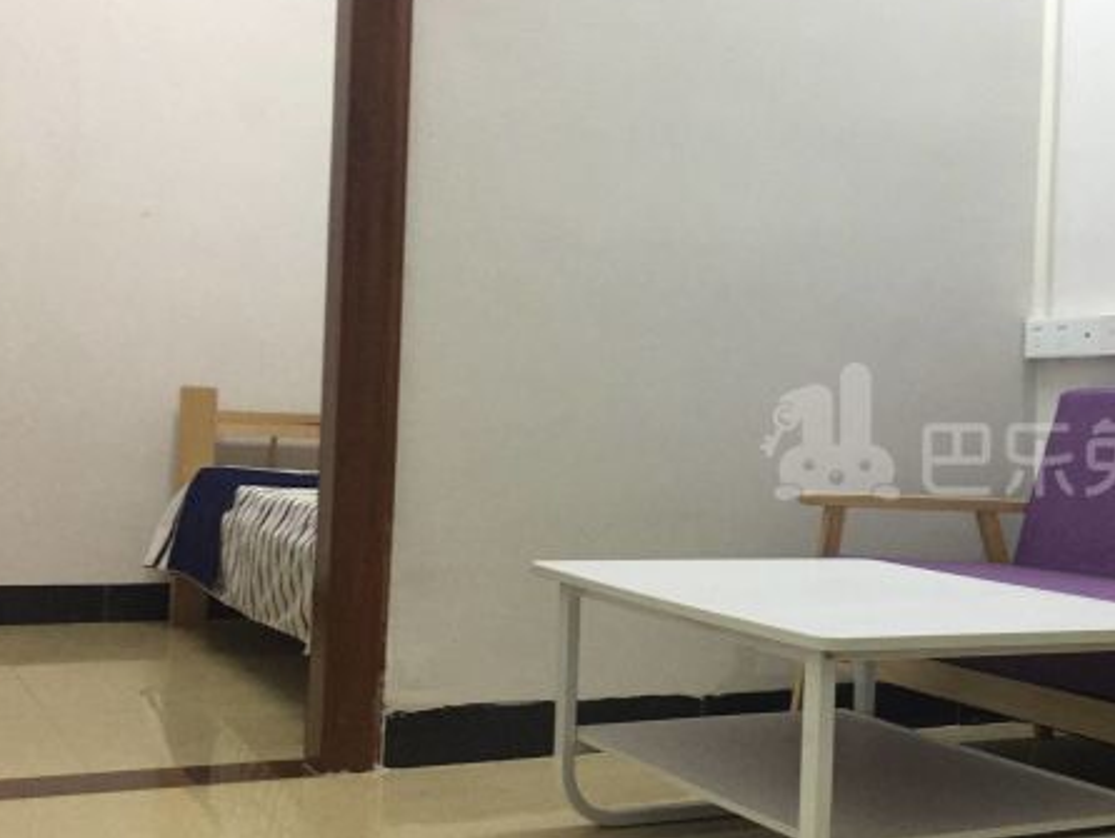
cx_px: 960
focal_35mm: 52
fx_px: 1676
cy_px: 433
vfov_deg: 28.1
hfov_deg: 35.1
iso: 200
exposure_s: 1/33
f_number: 2.2
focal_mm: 4.15
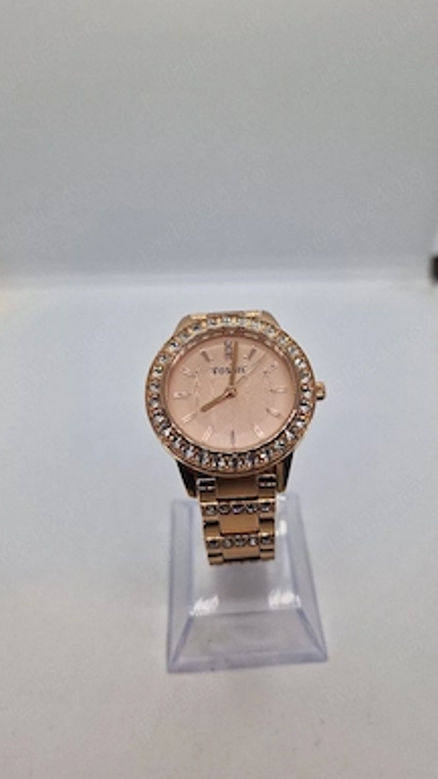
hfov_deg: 44.3
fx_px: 537
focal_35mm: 26
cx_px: 242
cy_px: 396
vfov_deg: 71.9
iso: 50
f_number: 1.8
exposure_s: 1/182
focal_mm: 6.4
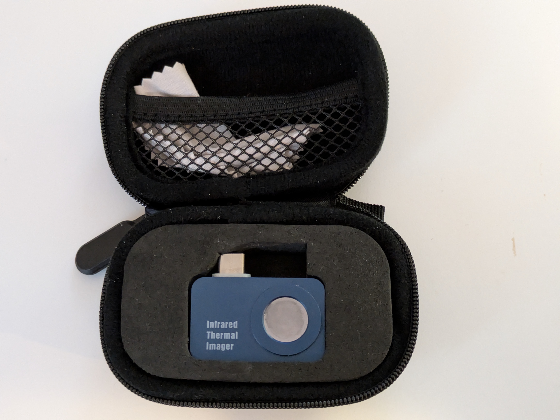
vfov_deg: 28.6
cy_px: 210
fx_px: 825
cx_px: 280
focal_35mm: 51
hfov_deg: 37.5
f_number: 1.89
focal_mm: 5.43
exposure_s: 1/50
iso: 1308
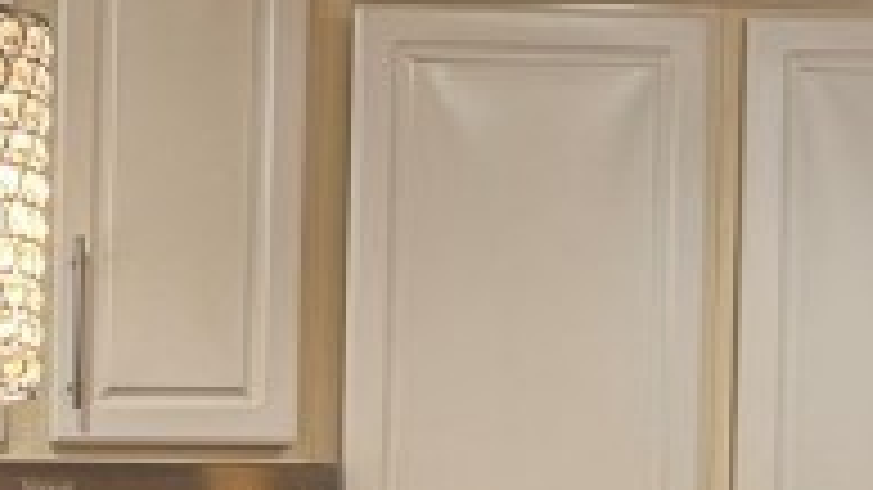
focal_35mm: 138
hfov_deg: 14.6
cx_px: -410
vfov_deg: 8.5
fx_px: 3194
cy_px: 845
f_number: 1.78
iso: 125
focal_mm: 6.76
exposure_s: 1/60
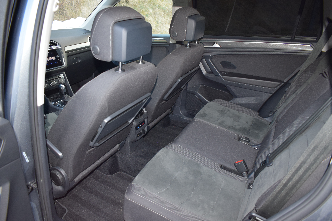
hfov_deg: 67.4
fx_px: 249
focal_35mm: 27
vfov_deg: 47.9
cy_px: 110
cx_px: 166
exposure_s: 1/80
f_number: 4.5
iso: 800
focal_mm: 18
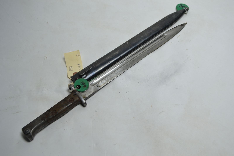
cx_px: 117
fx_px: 312
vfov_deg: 28.1
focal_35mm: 48
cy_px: 78
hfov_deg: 41.1
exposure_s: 1/25
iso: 400
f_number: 4.8
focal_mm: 32
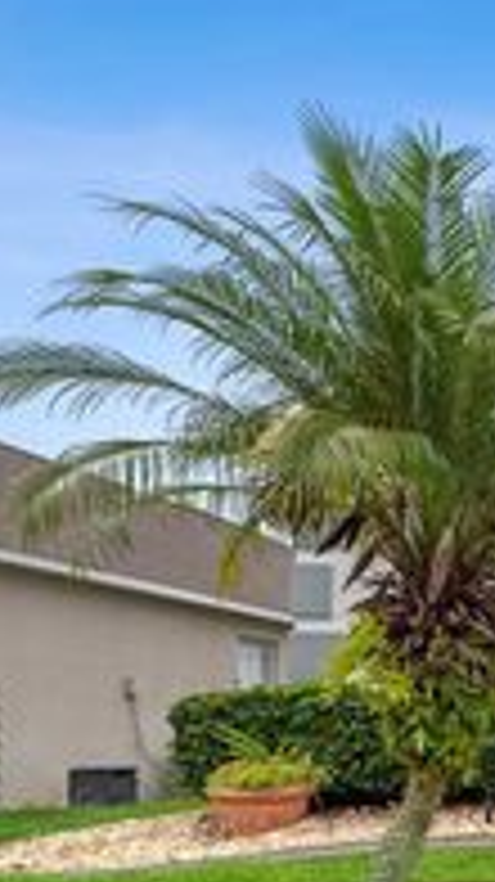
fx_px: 1122
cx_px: 972
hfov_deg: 17.9
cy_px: 704
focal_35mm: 48
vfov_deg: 41.1
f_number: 8
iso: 200
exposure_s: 1/200
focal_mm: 18
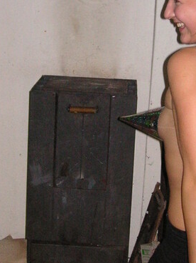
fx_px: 673
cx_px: 112
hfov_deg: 16.6
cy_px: 79
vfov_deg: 21.9
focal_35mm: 89
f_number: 3
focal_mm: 6.9
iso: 160
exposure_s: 1/45
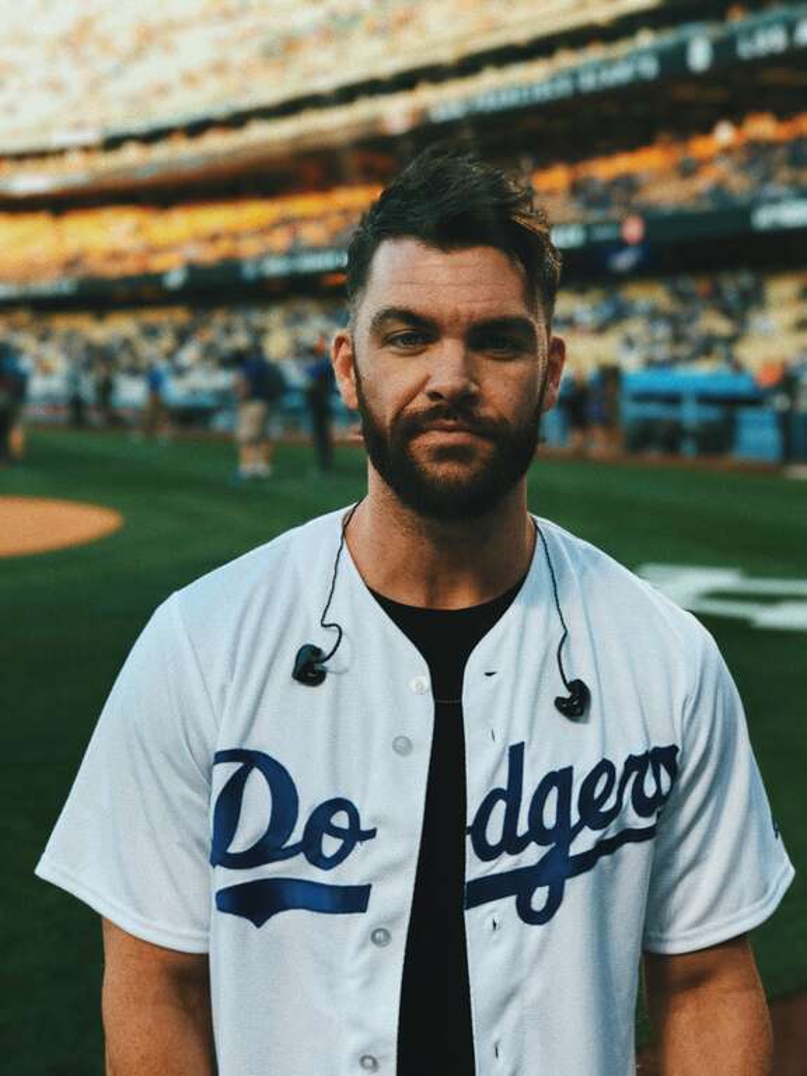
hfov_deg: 25.7
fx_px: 1772
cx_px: 404
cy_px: 538
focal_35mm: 57
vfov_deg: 33.8
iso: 20
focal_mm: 6.6
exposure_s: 1/124
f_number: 2.8
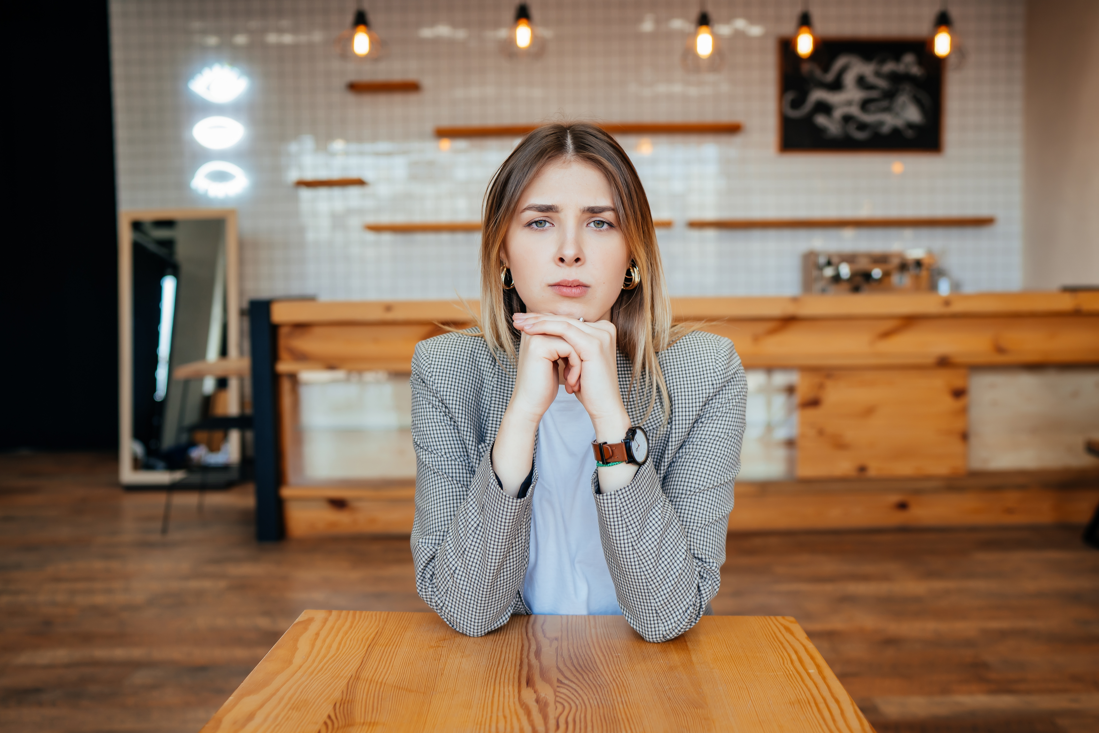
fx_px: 1068
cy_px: 366
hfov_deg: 54.4
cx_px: 550
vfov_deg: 37.9
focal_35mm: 35
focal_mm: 35
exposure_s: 1/80
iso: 200
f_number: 2.5
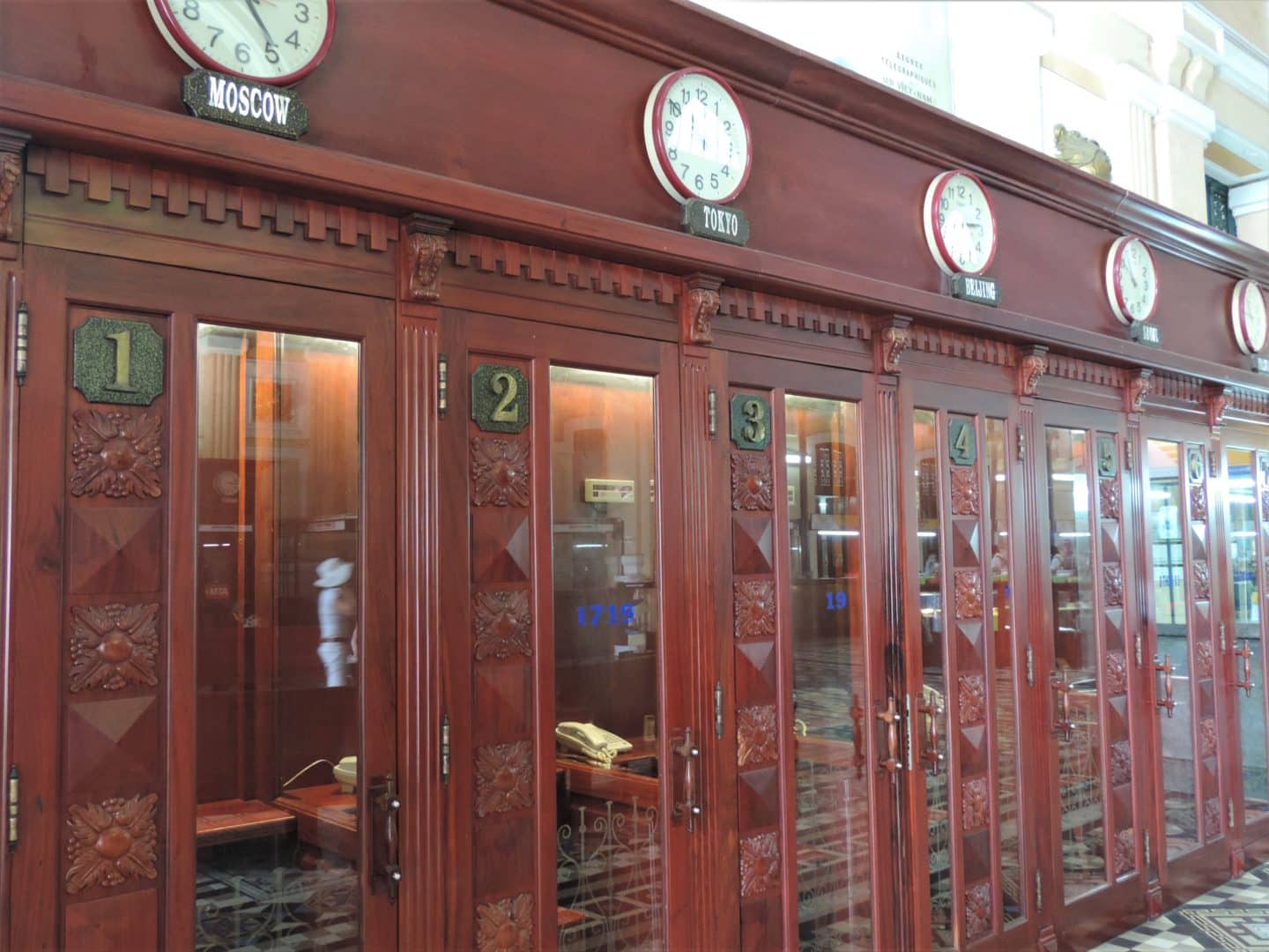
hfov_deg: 60.0
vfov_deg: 46.8
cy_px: 476
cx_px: 634
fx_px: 1100
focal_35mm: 30
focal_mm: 5.3
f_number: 3.1
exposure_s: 1/8
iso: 400
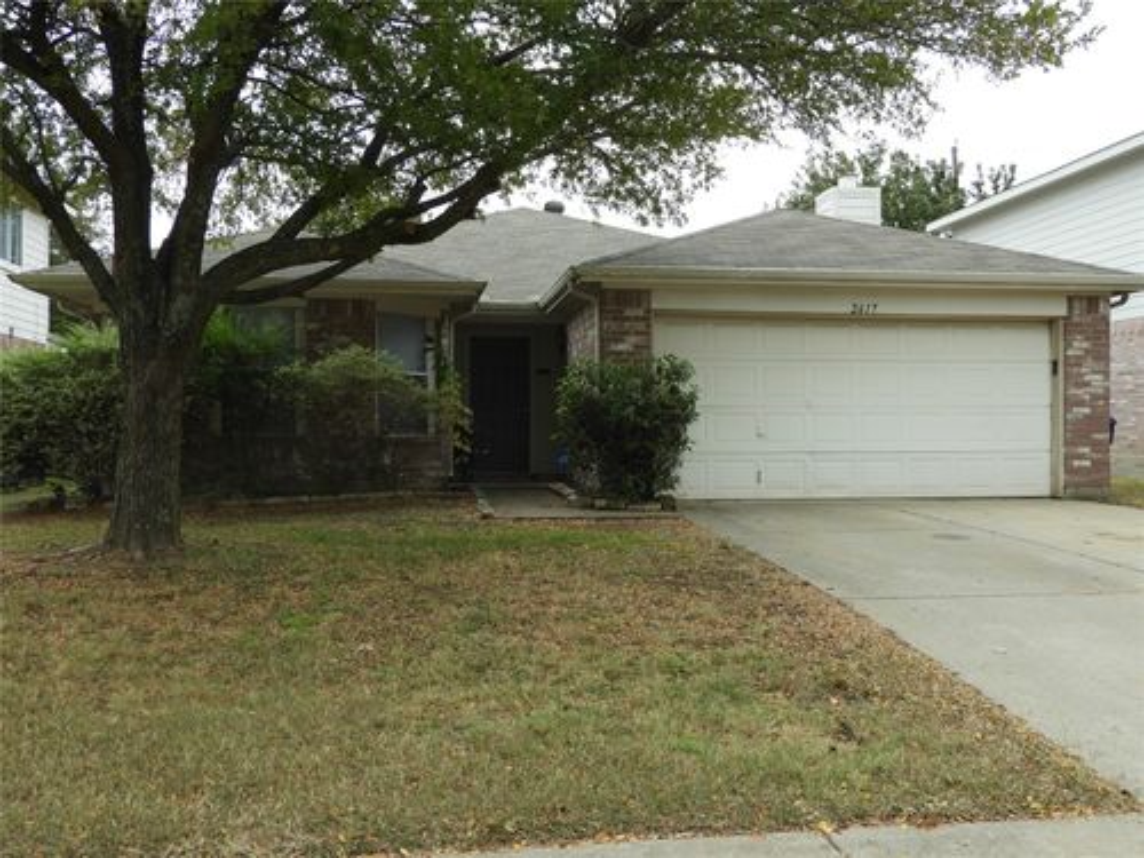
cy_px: 429
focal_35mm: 33
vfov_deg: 42.9
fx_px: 1091
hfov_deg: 55.4
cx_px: 572
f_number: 3.6
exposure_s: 1/125
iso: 100
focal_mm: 5.9
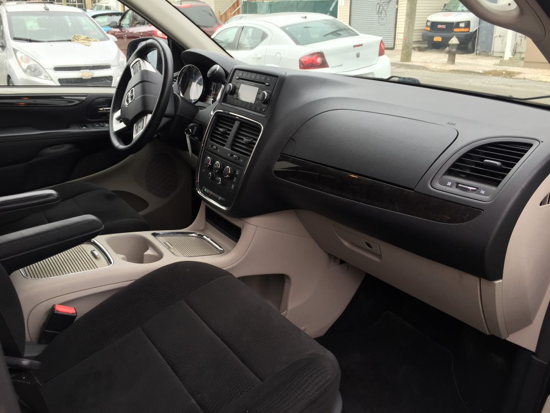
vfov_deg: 48.2
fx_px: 461
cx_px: 275
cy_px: 206
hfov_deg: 61.7
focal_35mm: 29
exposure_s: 1/40
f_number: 2.2
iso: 32
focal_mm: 4.15
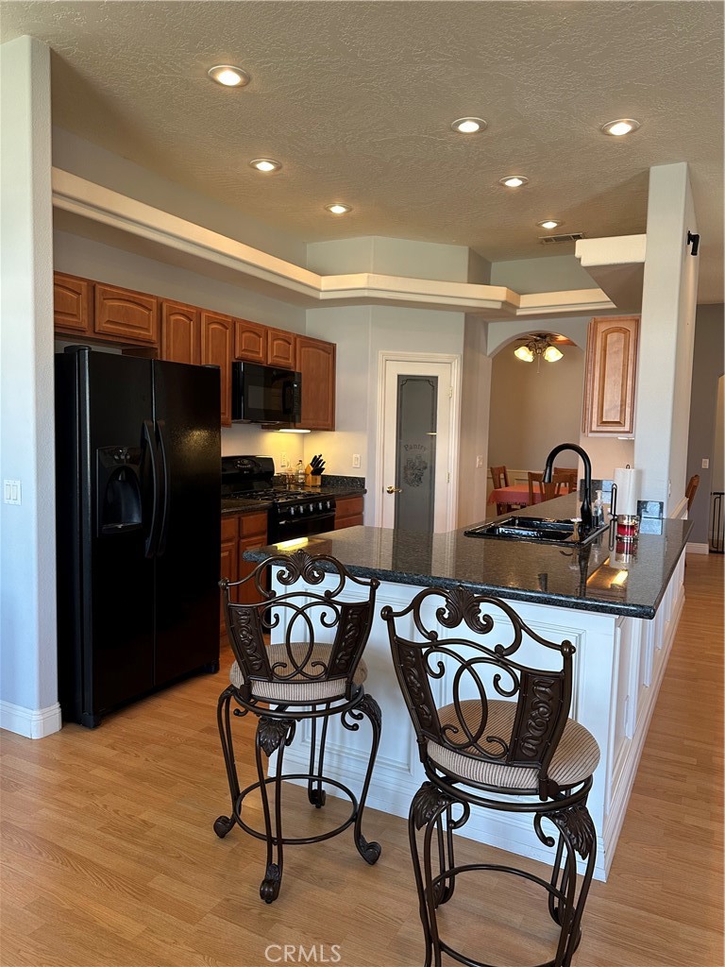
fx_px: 670
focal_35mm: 24
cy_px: 484
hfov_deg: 56.8
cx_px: 362
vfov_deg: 71.6
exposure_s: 1/120
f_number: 1.78
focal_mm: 6.86
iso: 160
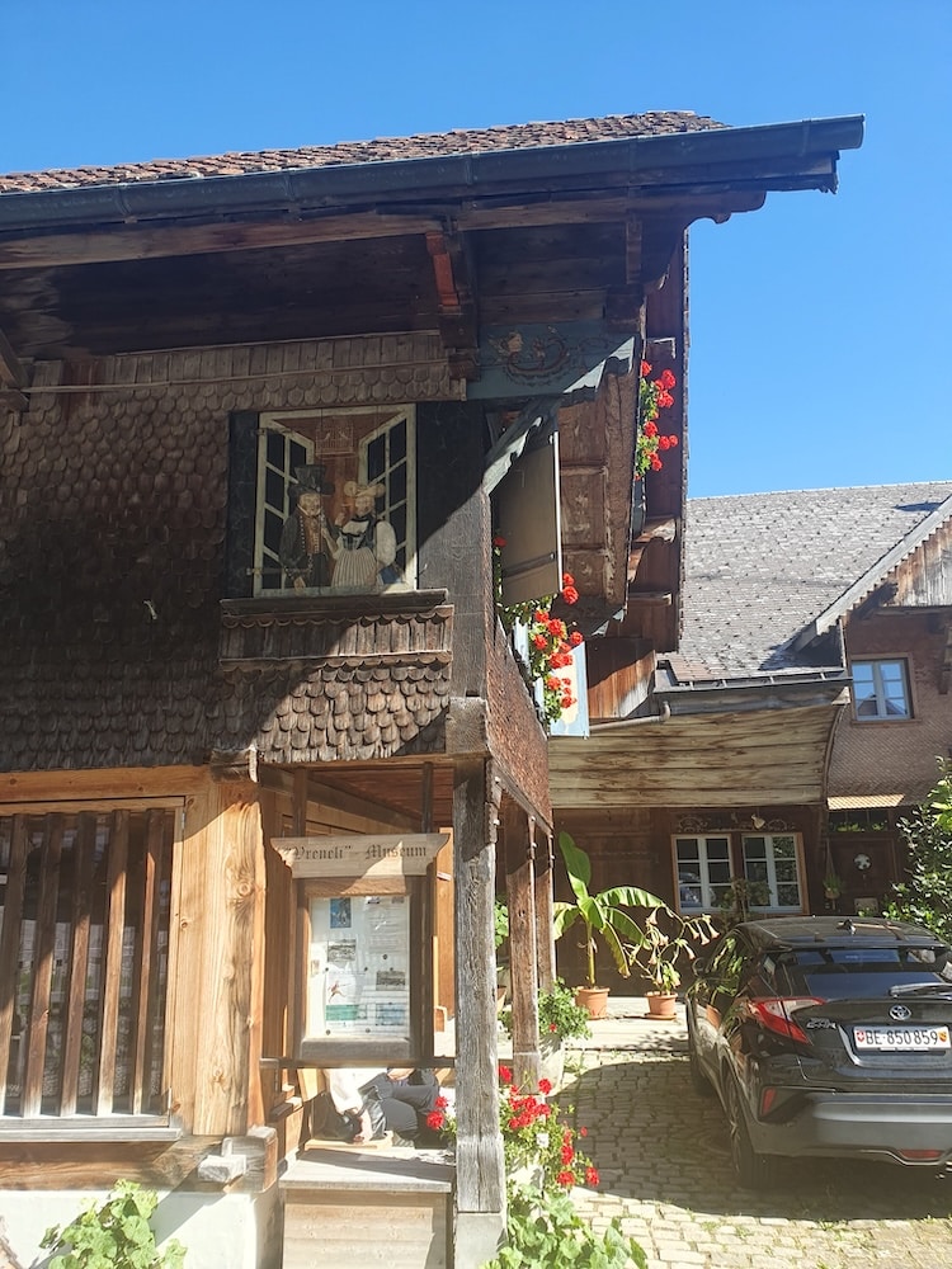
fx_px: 953
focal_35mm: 26
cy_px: 634
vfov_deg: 67.3
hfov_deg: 53.1
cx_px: 476
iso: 50
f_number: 2.4
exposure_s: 1/404
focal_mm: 4.32
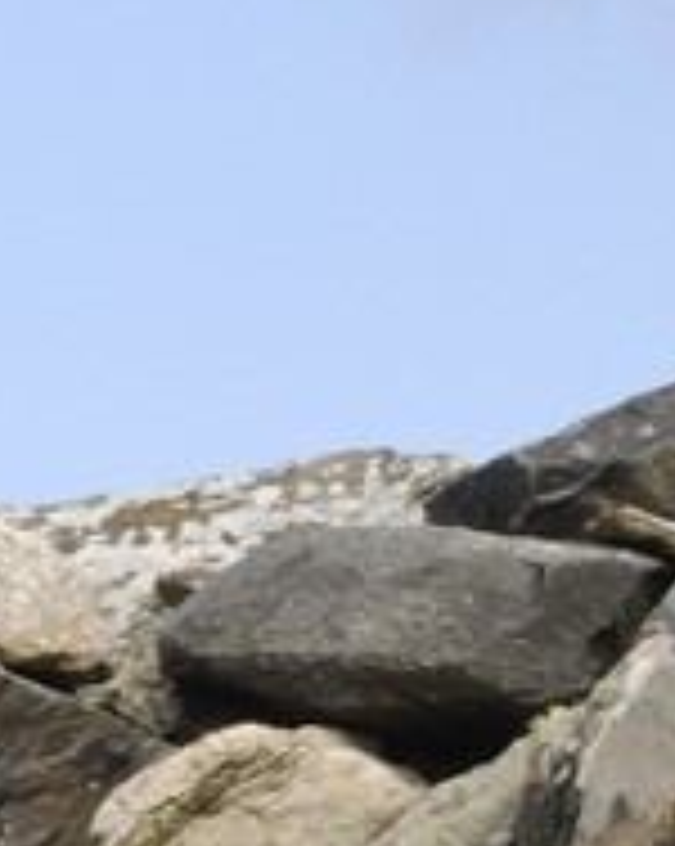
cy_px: 2475
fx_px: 14982
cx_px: -1242
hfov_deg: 2.6
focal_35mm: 599
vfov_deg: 3.2
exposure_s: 1/125
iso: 100
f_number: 9.5
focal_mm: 50
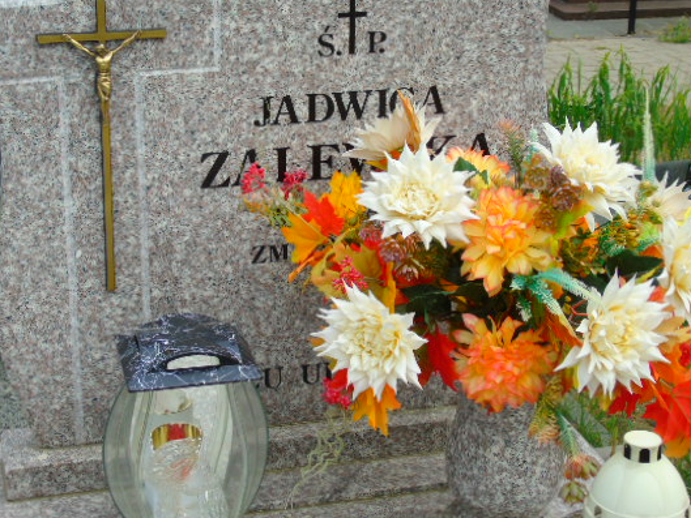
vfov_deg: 19.6
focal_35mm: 75
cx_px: 291
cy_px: 226
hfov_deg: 26.0
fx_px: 1497
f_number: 4.5
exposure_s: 1/400
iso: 80
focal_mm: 11
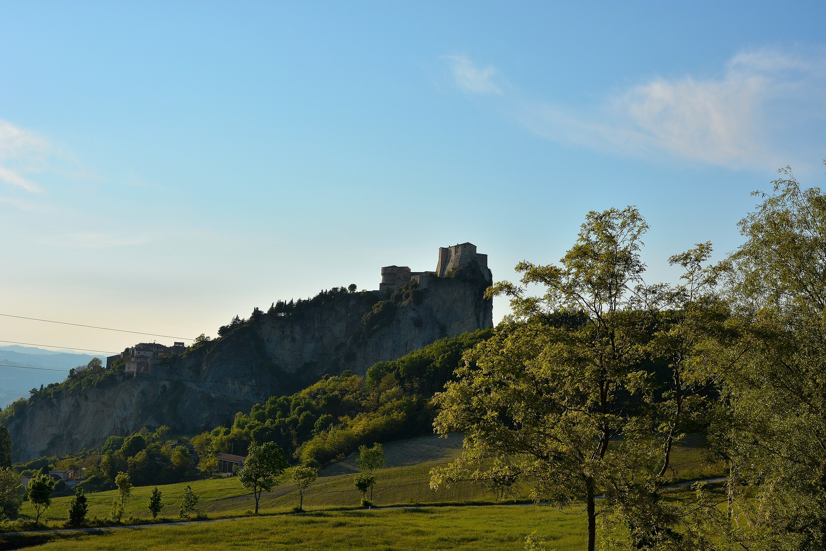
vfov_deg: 28.9
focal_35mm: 46
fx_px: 1067
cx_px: 413
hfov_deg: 42.3
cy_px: 276
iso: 200
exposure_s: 1/500
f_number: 11
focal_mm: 31
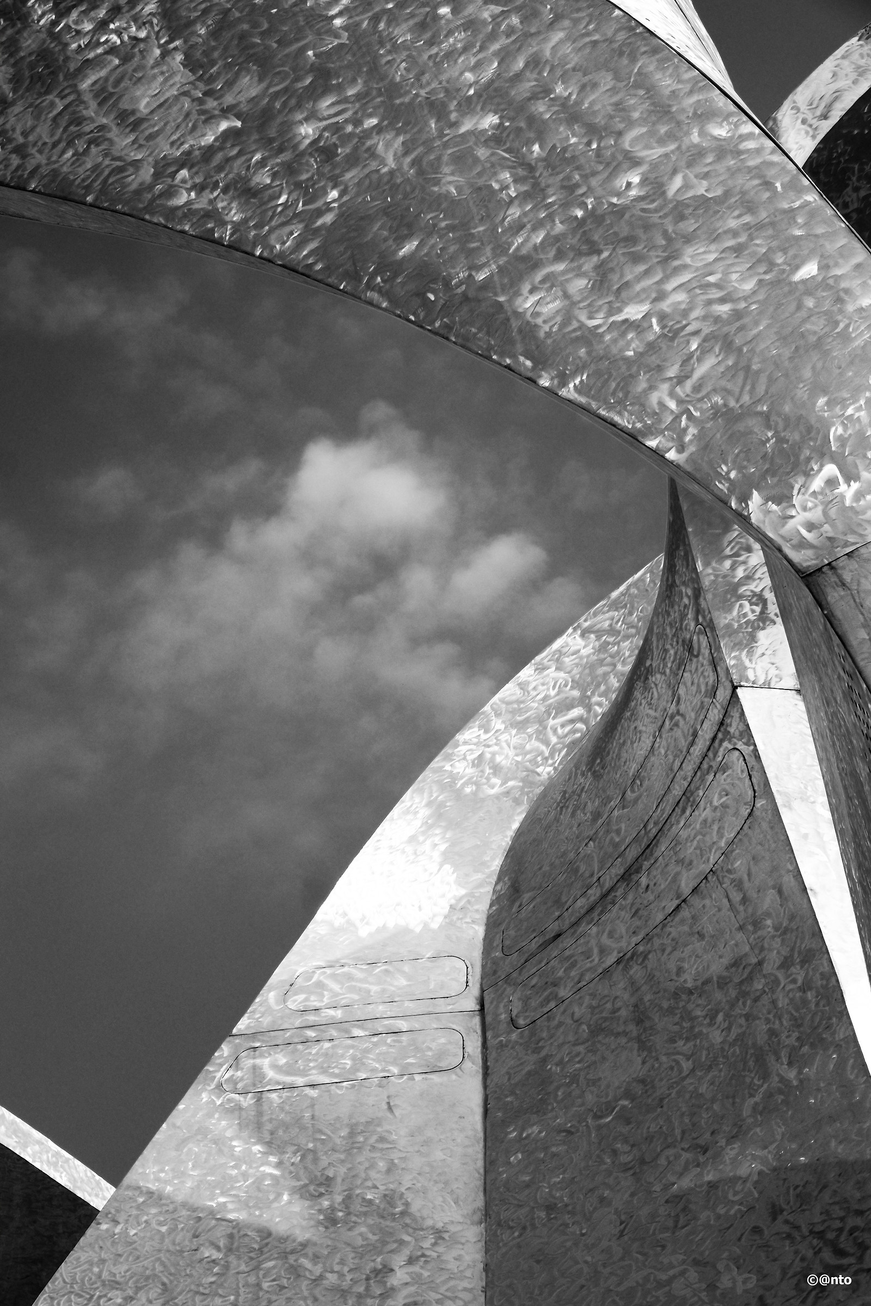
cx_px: 436
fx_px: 2032
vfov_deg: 35.6
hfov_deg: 24.2
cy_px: 653
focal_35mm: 56
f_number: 8
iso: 400
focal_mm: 37.4
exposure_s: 1/420
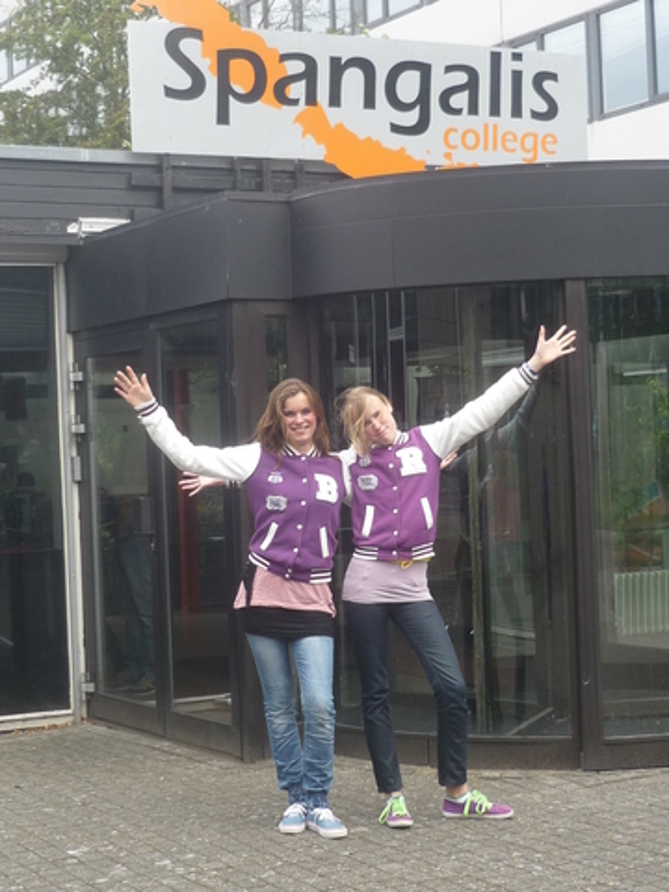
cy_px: 446
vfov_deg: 27.8
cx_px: 334
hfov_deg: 21.0
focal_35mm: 70
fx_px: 1804
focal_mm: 7.2
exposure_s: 1/320
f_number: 3
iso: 100
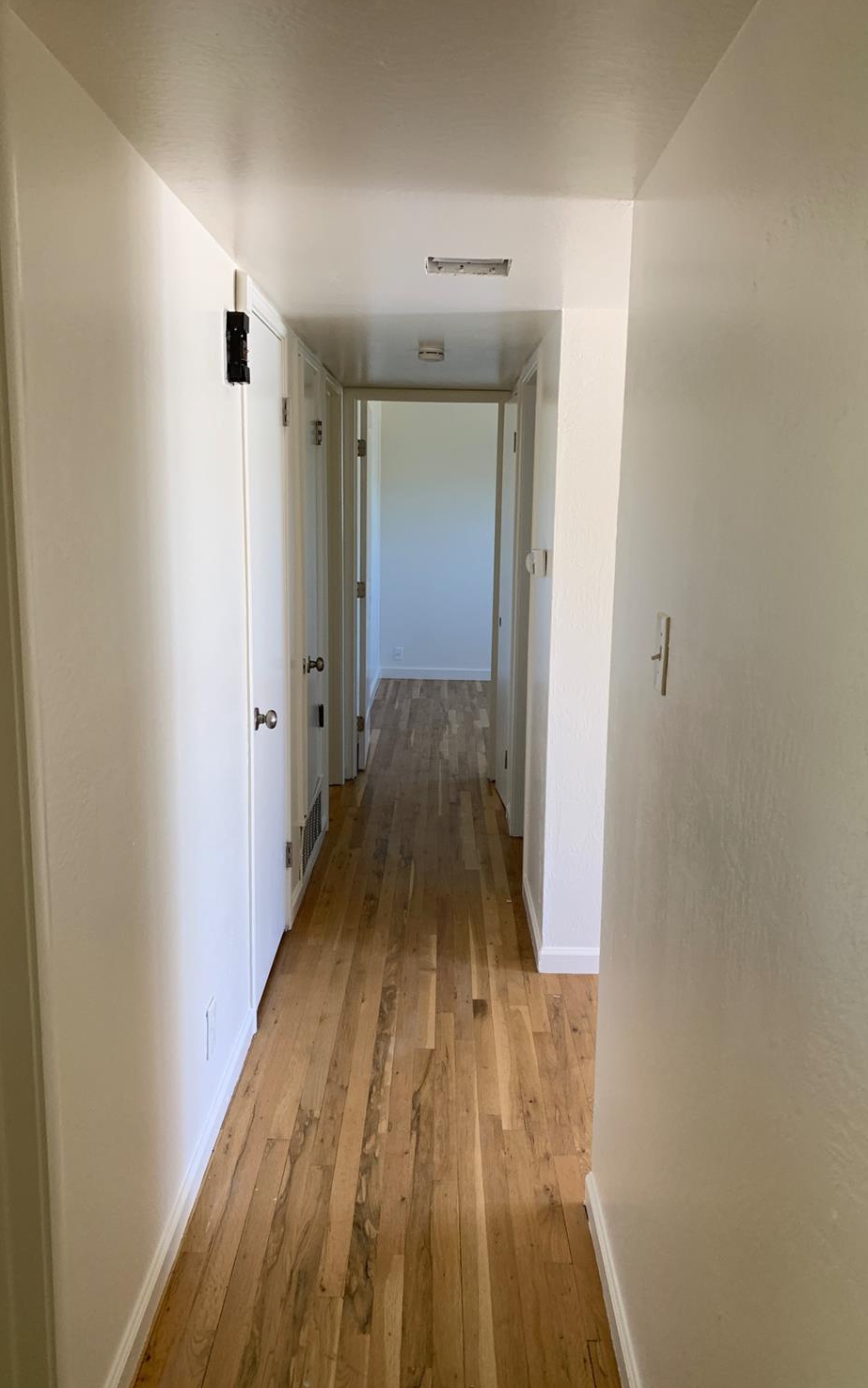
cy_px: 697
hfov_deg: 44.6
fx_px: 1059
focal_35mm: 28
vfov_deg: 66.5
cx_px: 422
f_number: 1.8
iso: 100
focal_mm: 4.25
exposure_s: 1/73
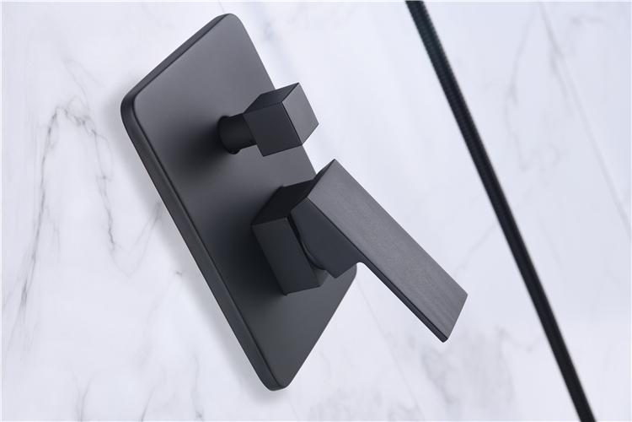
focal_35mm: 70
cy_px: 211
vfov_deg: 19.5
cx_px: 316
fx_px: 1229
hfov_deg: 28.8
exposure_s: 1/100
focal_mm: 70
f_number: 11
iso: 100
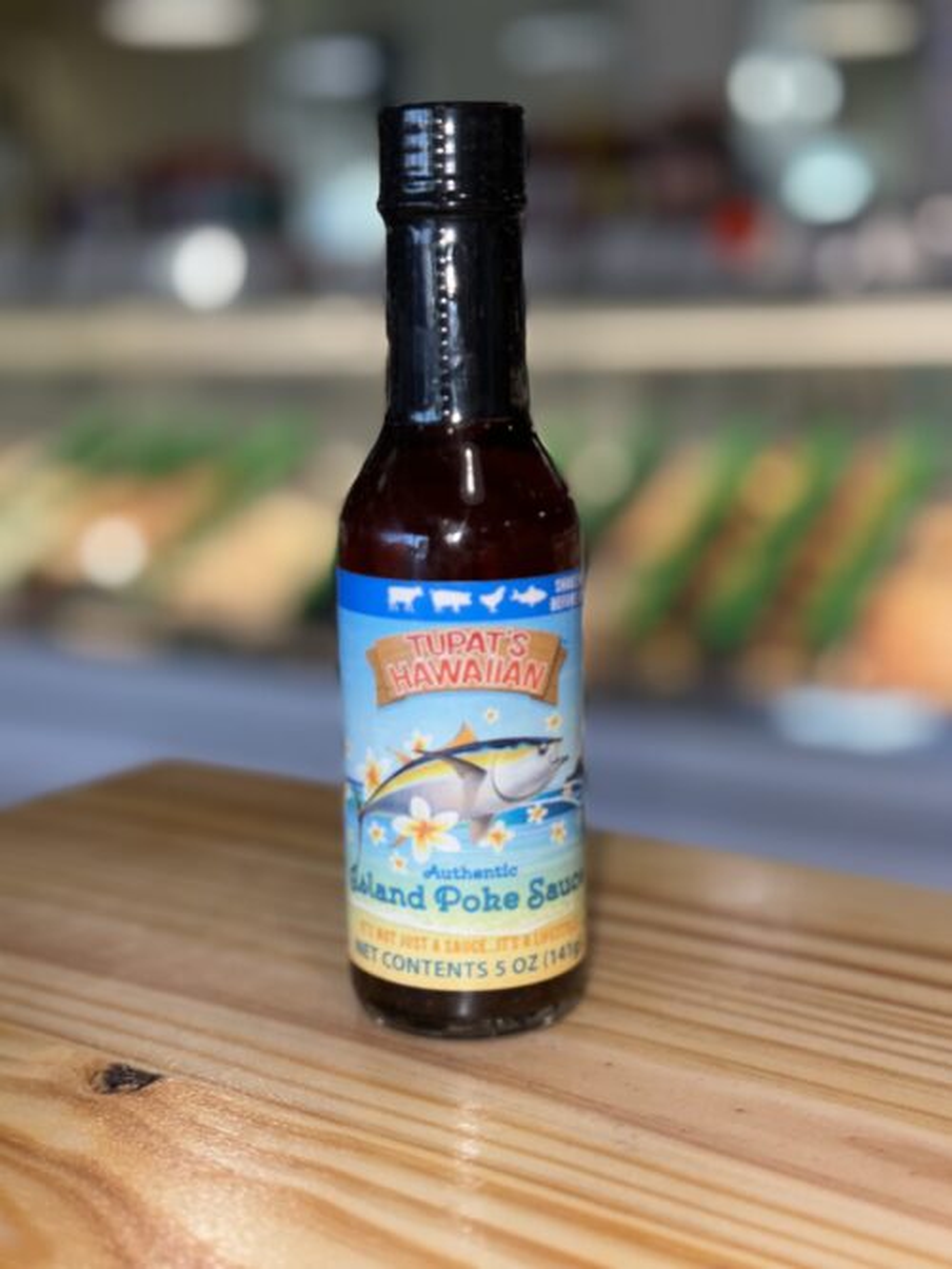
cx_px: 476
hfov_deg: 30.3
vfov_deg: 39.7
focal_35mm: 48
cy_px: 634
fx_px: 1761
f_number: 1.78
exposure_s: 1/132
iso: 50
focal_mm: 6.76
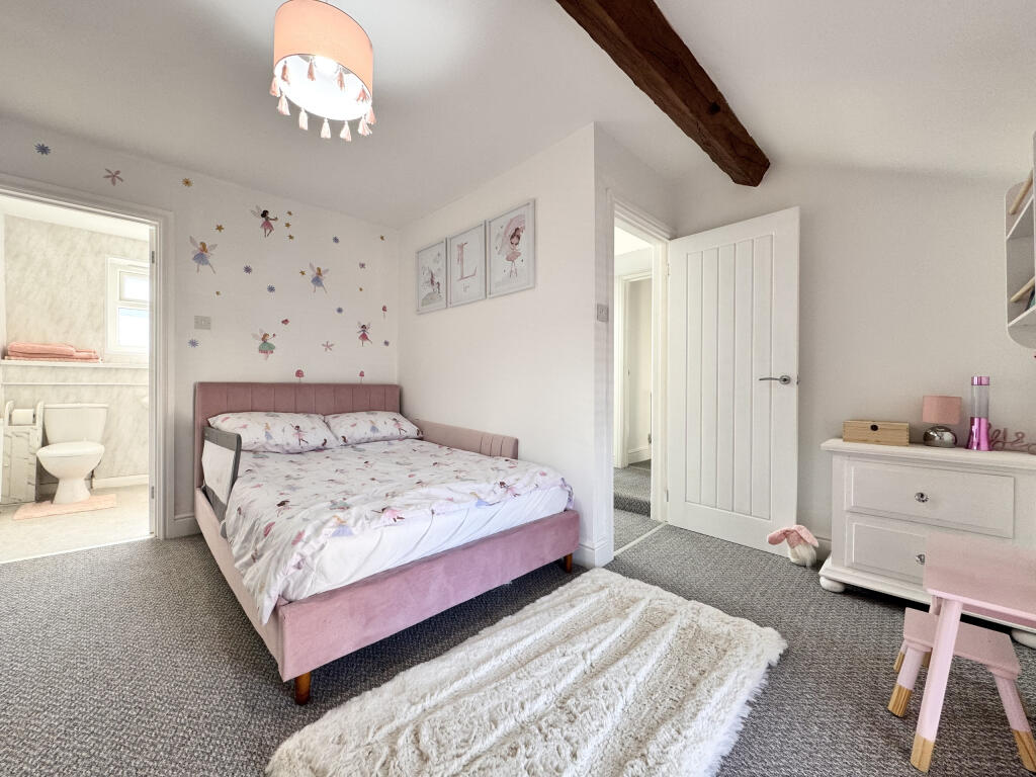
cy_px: 388
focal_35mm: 14
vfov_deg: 85.7
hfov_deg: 102.1
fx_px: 419
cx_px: 518
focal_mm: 2.22
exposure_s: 1/99
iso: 125
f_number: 2.2
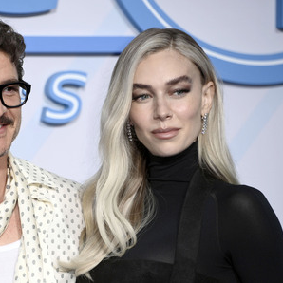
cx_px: 73
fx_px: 3570
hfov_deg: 4.5
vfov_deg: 4.5
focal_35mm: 386
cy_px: 142
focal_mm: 300
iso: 400
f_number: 5.6
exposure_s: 1/200
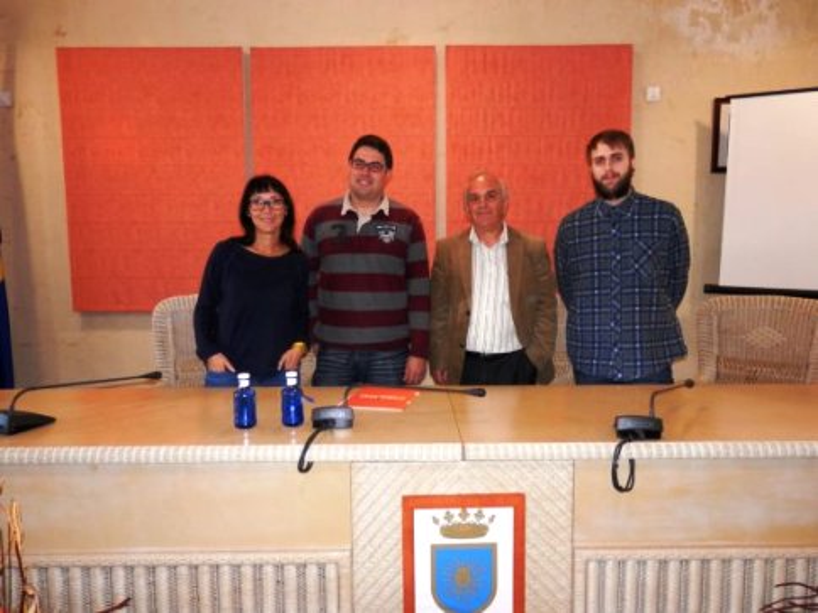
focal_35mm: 25
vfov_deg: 54.9
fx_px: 591
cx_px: 409
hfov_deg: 69.4
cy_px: 306
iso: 100
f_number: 3
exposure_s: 1/30
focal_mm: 4.5
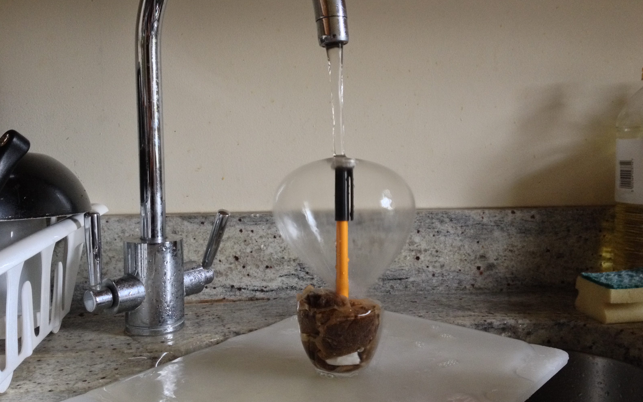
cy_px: 194
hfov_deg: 51.5
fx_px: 666
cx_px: 318
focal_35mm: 38
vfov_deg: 33.6
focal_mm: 4.28
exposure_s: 1/20
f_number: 2.4
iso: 250
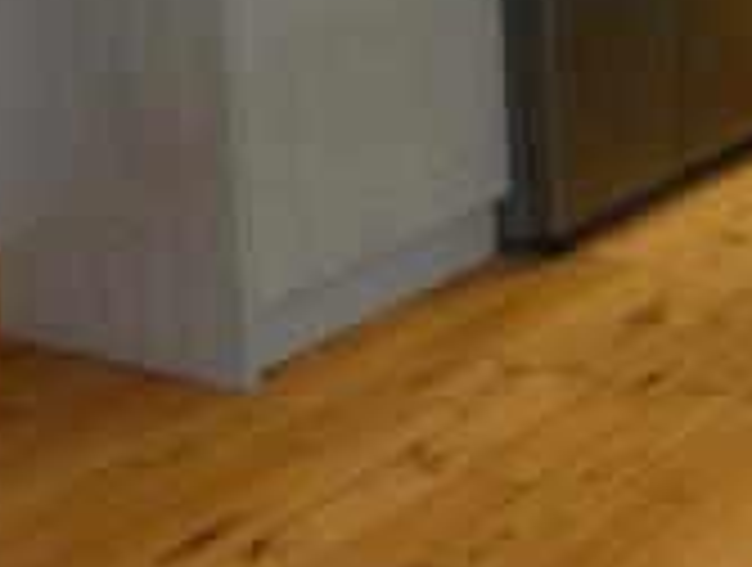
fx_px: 2046
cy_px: -205
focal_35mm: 94
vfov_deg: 15.0
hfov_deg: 17.8
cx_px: 1241
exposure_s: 1/125
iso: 800
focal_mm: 4.8
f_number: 3.2
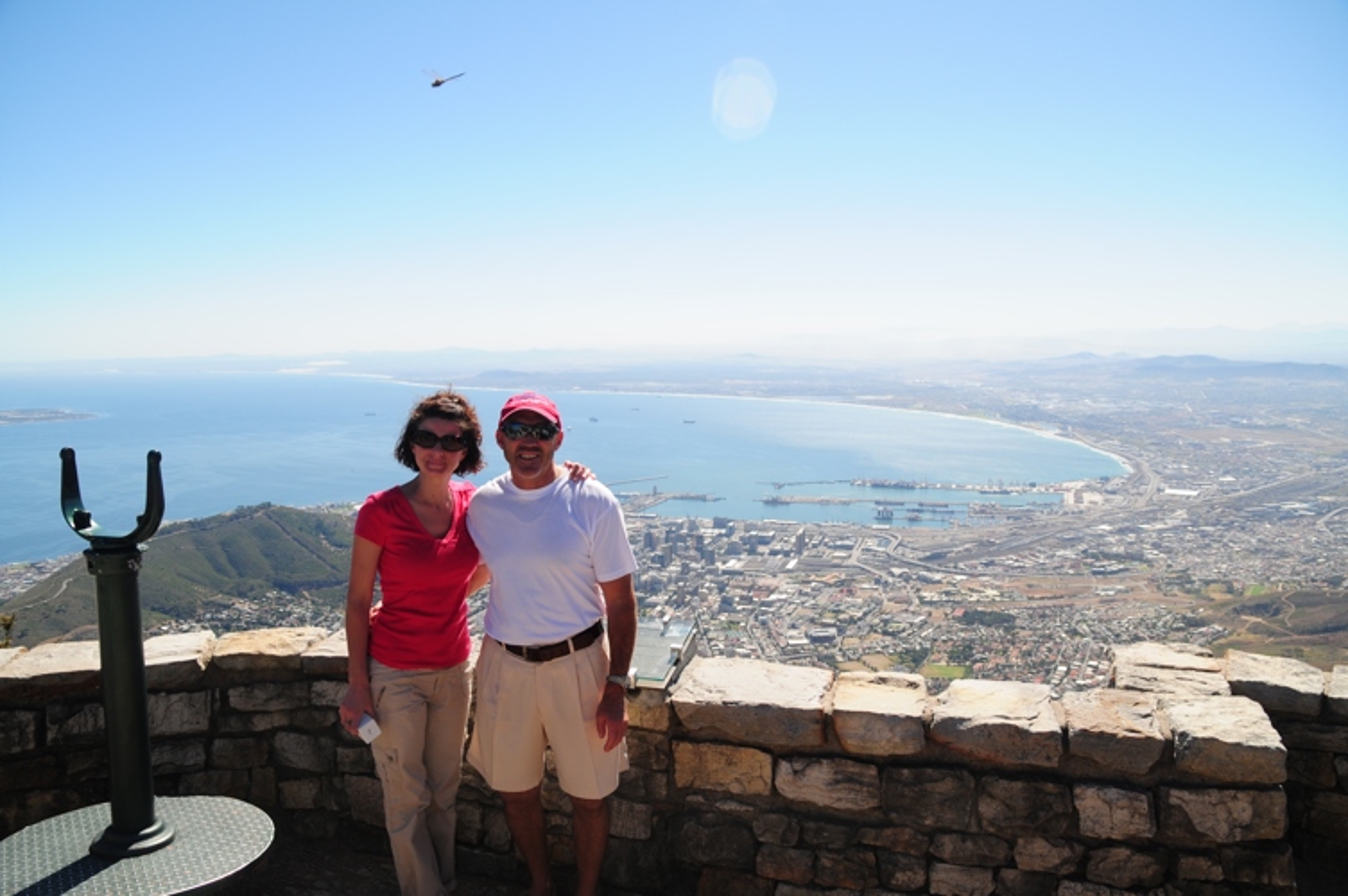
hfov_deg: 70.5
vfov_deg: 50.3
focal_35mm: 26
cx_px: 674
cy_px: 448
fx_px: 954
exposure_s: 1/1250
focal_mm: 17
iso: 200
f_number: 4.5
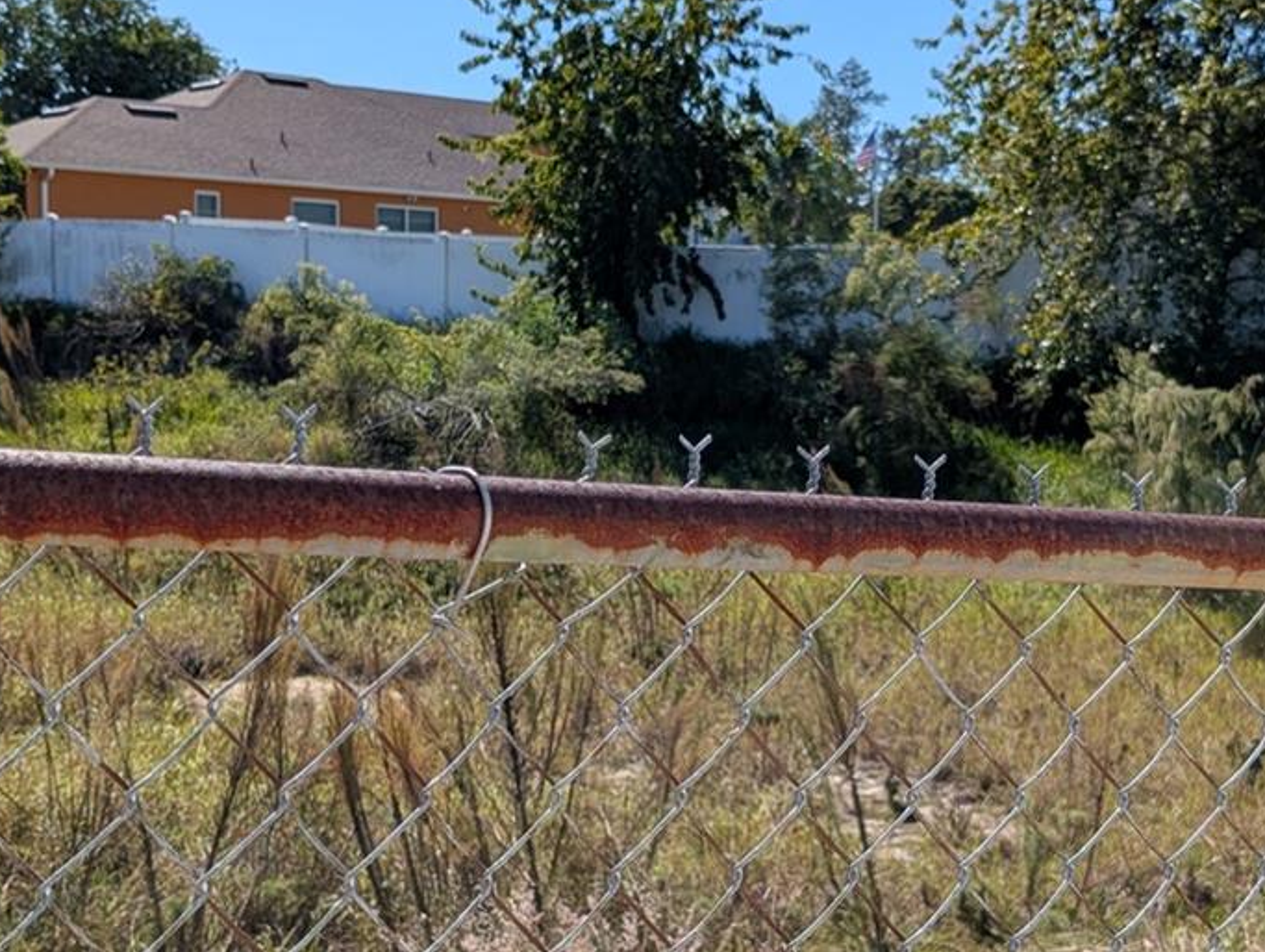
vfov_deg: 26.1
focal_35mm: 56
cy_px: 585
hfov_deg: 34.3
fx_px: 2049
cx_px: 708
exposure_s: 1/1368
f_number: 1.68
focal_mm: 6.9
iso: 22
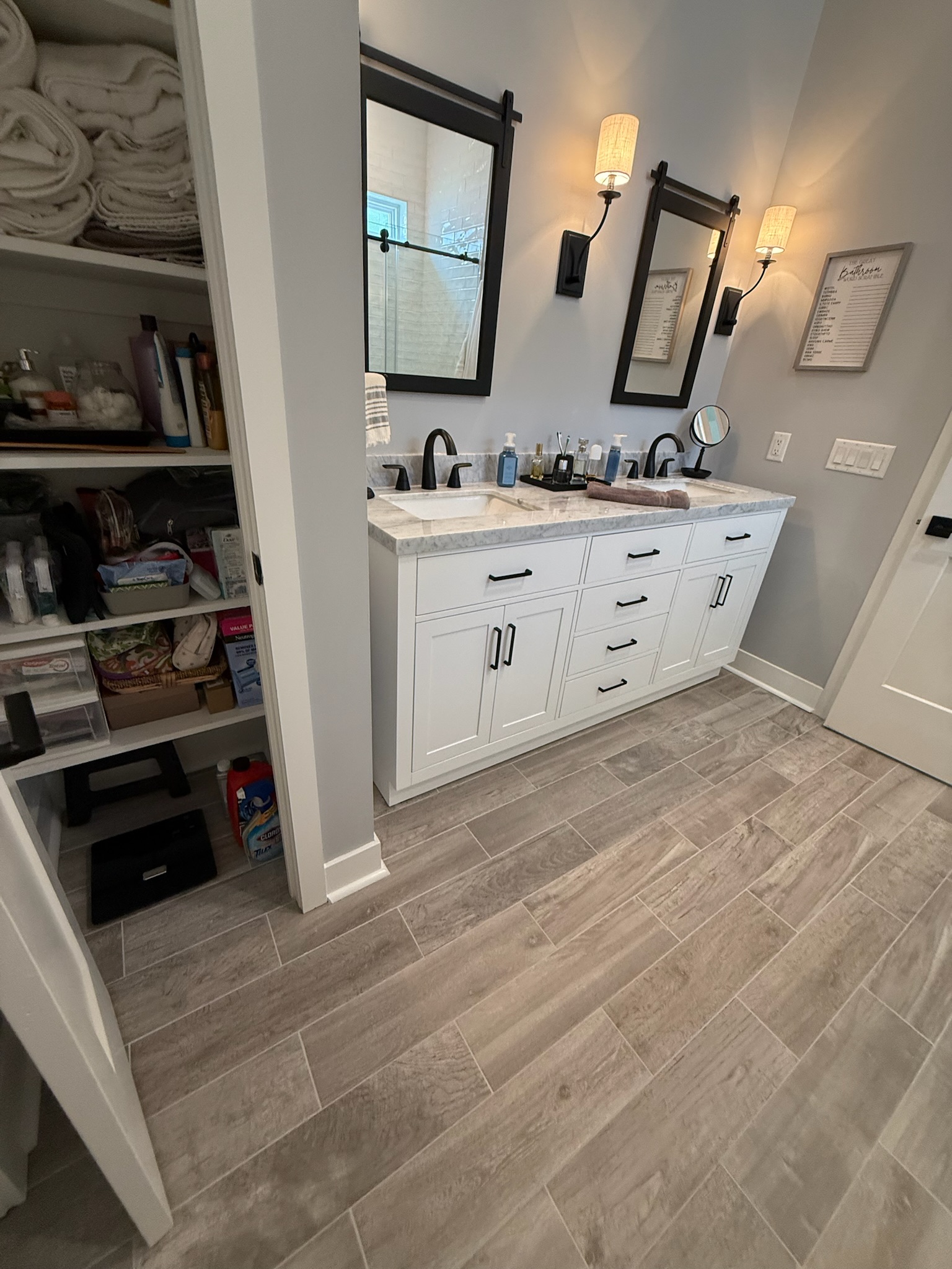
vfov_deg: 102.1
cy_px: 634
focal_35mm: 14
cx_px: 476
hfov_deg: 85.7
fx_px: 513
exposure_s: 1/120
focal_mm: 2.22
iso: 320
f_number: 2.2
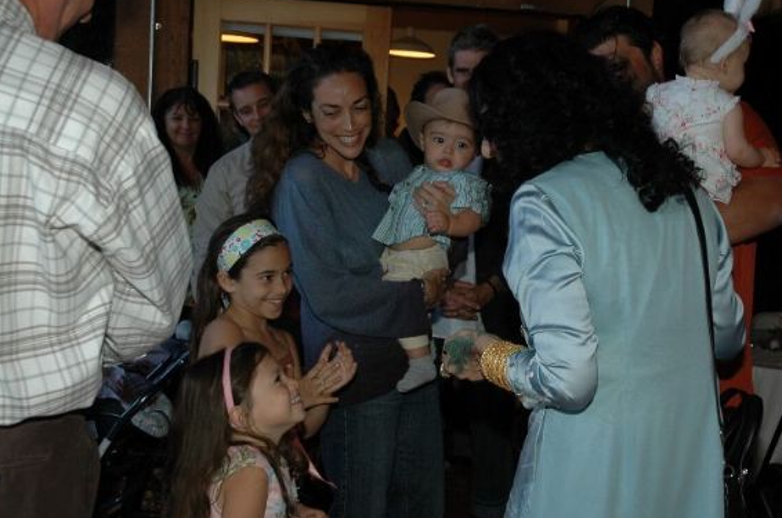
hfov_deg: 37.8
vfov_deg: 25.6
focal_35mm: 53
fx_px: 1140
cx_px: 432
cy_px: 253
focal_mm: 31
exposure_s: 1/60
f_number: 5
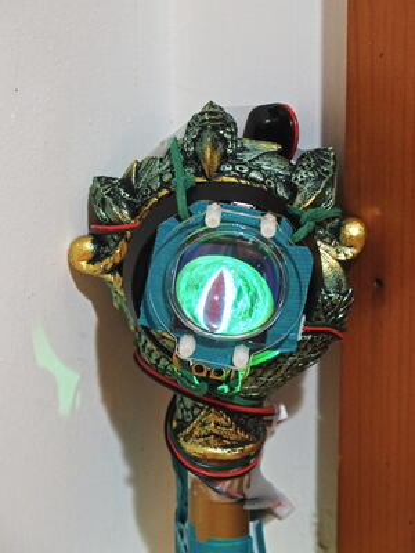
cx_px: 208
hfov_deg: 13.2
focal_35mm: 112
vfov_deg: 17.6
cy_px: 276
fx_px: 1790
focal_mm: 24
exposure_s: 1/30
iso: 800
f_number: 2.8
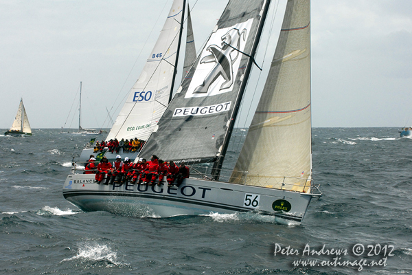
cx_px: 206
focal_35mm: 153
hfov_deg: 13.4
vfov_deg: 9.0
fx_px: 1751
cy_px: 138
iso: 400
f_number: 8.5
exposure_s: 1/1000
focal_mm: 102
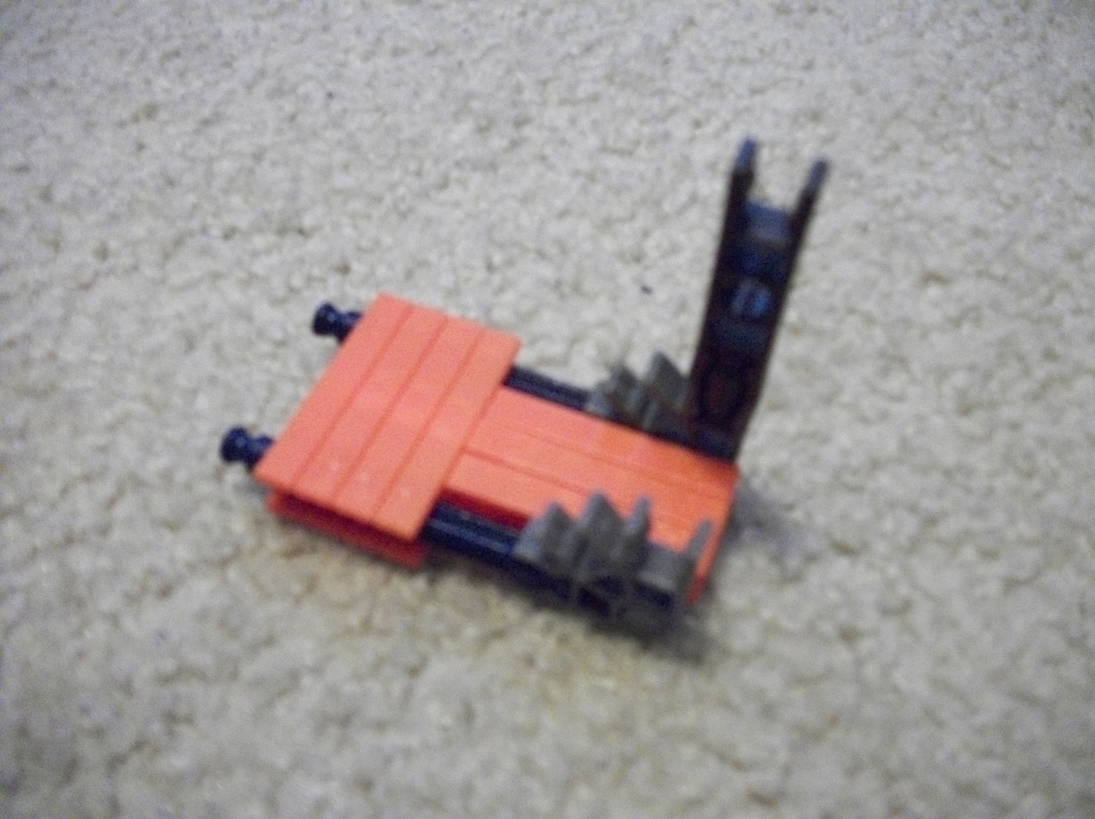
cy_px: 410
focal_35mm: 32
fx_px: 1011
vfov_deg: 44.1
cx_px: 548
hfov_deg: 56.9
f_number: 2.9
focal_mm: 5.7
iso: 640
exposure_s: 1/20
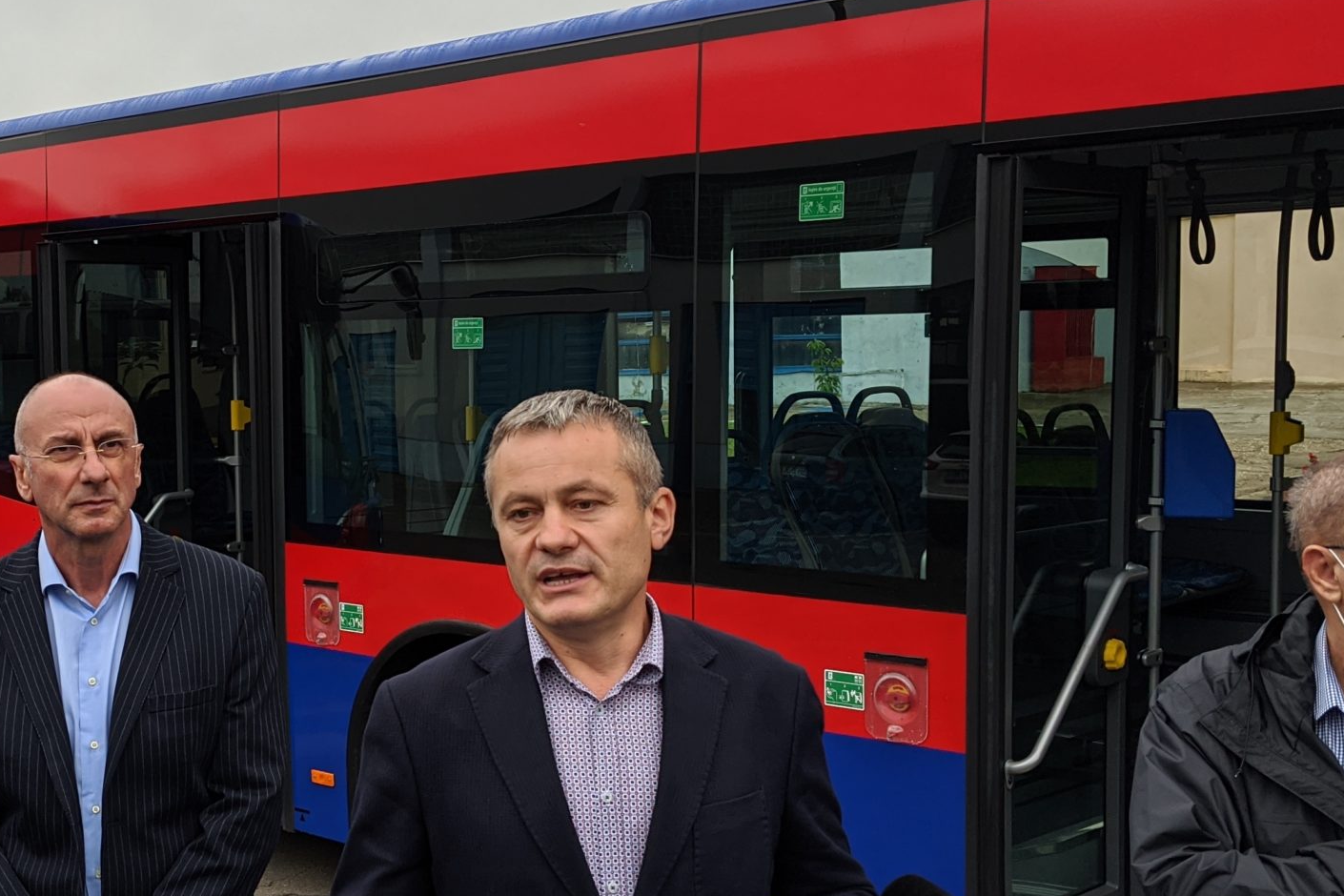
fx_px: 1904
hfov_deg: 38.2
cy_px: 507
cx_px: 398
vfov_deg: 26.5
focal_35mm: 51
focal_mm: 4.38
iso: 90
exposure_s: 1/671
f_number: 1.73
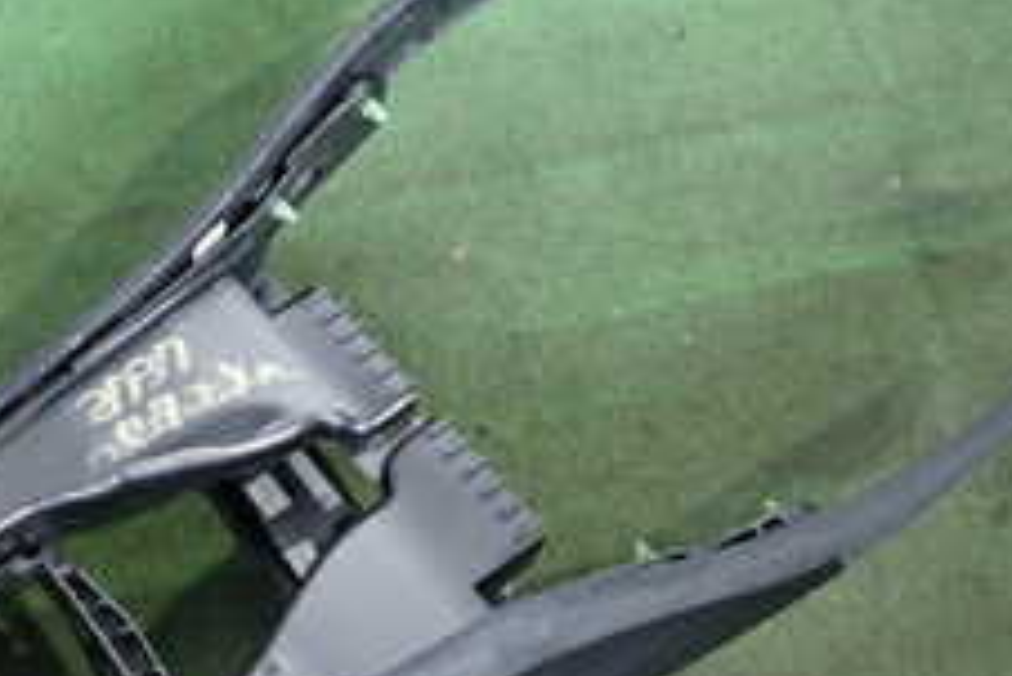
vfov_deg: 19.1
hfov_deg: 27.2
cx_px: -49
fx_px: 1941
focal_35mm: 69
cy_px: 712
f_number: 2
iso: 320
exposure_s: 1/30
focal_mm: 4.5
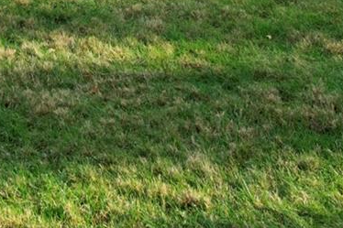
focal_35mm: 104
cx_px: -69
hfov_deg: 18.6
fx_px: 990
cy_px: -333
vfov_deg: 11.0
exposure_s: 1/30
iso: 160
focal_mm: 19
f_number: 14
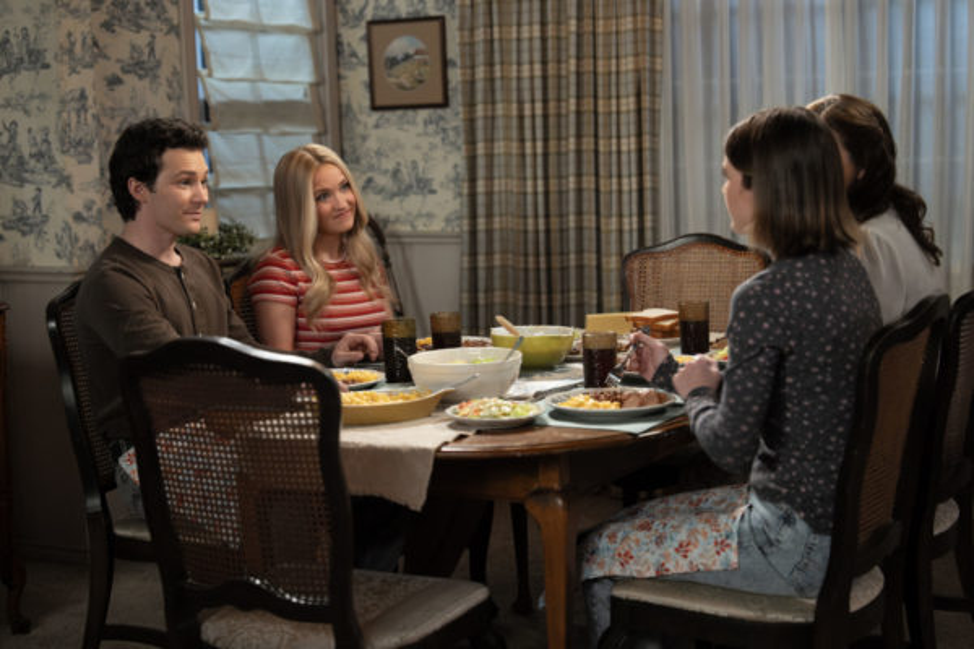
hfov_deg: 34.5
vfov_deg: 23.4
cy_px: 324
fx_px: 1569
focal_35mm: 58
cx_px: 487
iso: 6400
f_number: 2.8
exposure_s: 1/80
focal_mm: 58
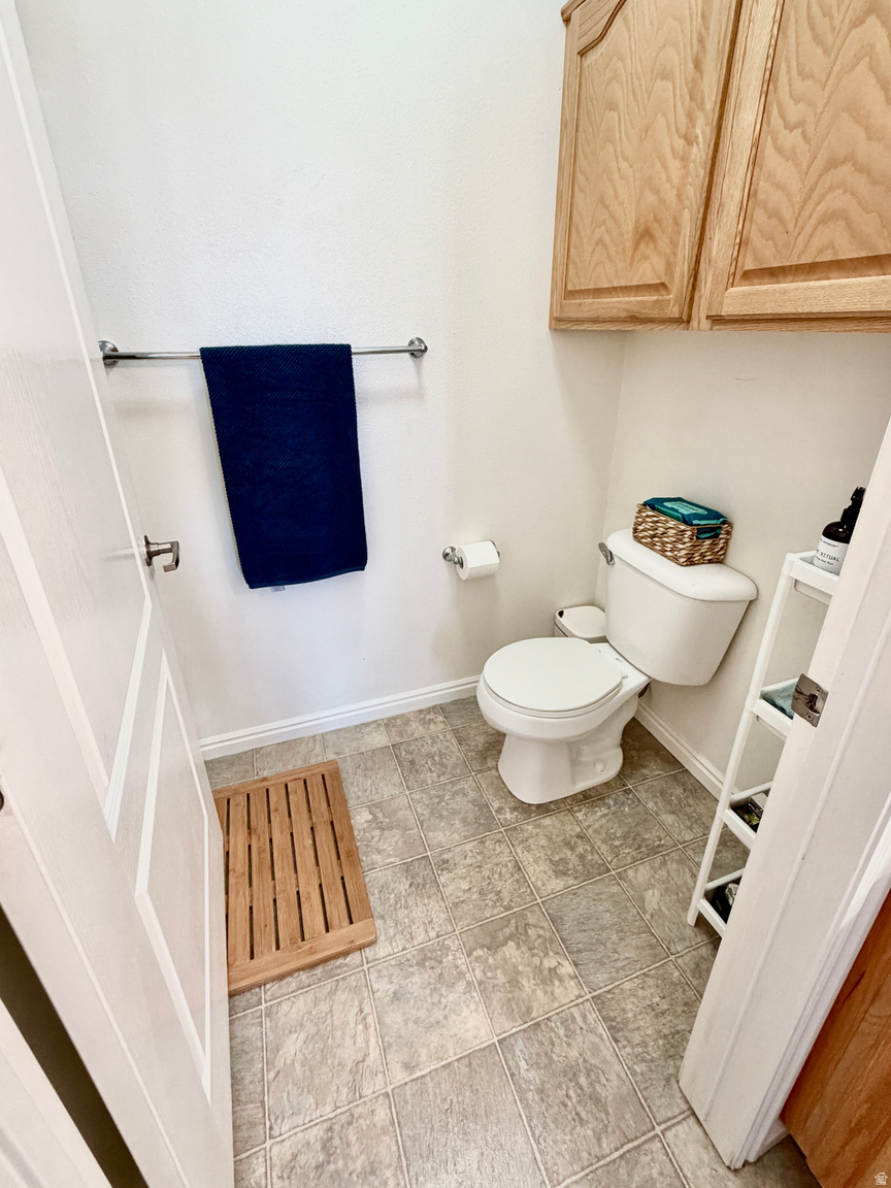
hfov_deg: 85.7
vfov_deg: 102.1
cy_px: 594
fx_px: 480
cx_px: 446
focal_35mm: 14
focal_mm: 2.22
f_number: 2.2
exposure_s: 1/120
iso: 250
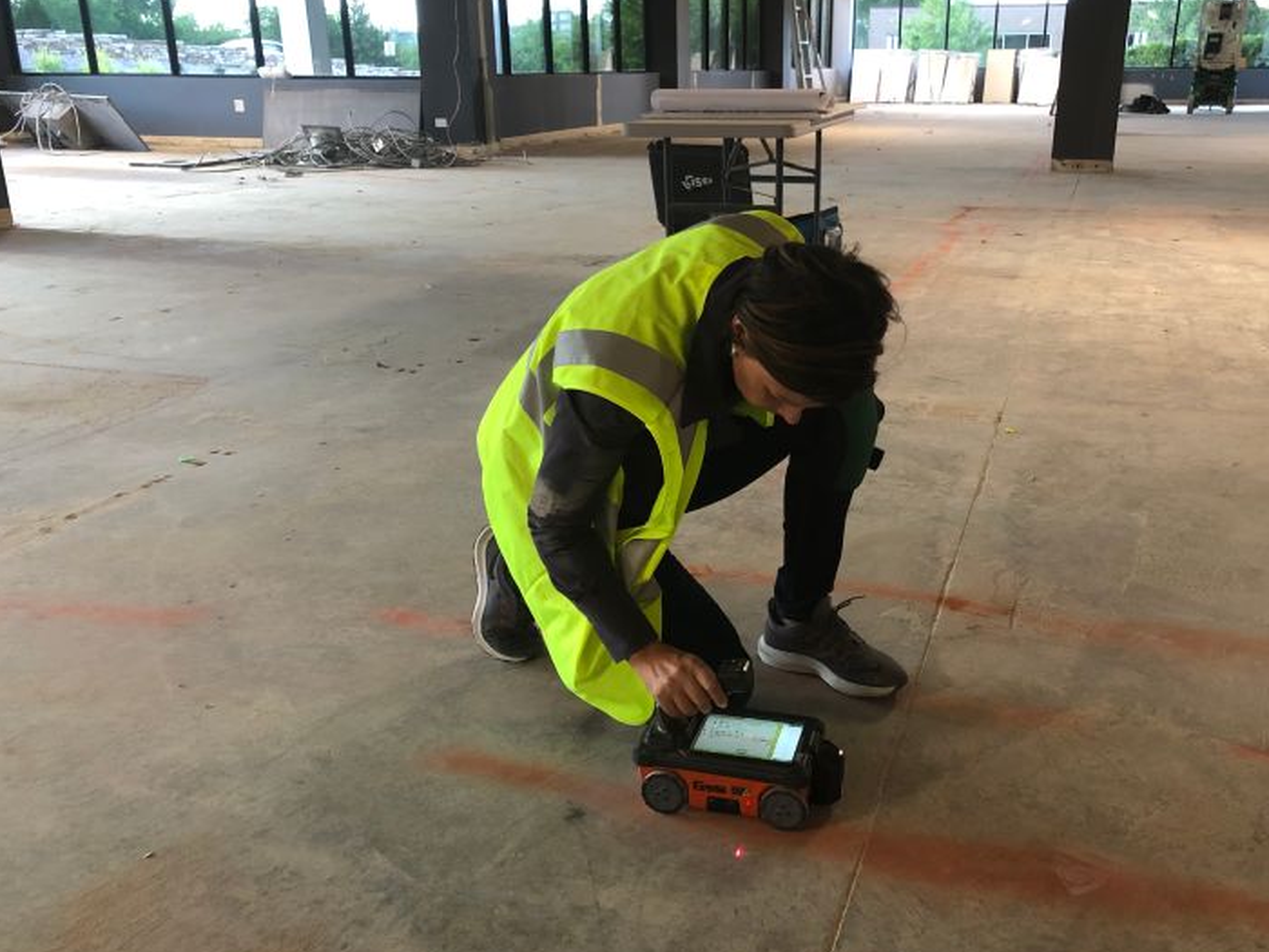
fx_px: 1173
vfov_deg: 44.1
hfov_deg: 56.6
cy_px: 506
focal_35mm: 32
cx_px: 718
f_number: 1.8
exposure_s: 1/15
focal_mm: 4
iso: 64
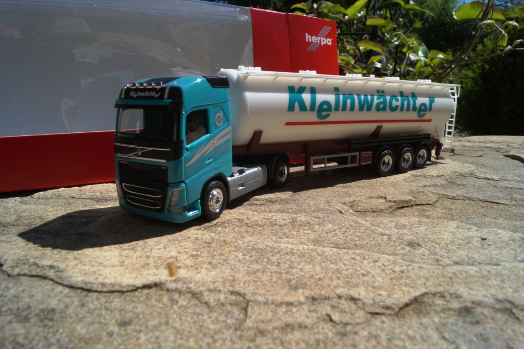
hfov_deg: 67.4
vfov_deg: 47.9
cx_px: 262
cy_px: 174
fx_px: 393
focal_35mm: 27
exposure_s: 1/100
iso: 100
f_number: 18
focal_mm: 18
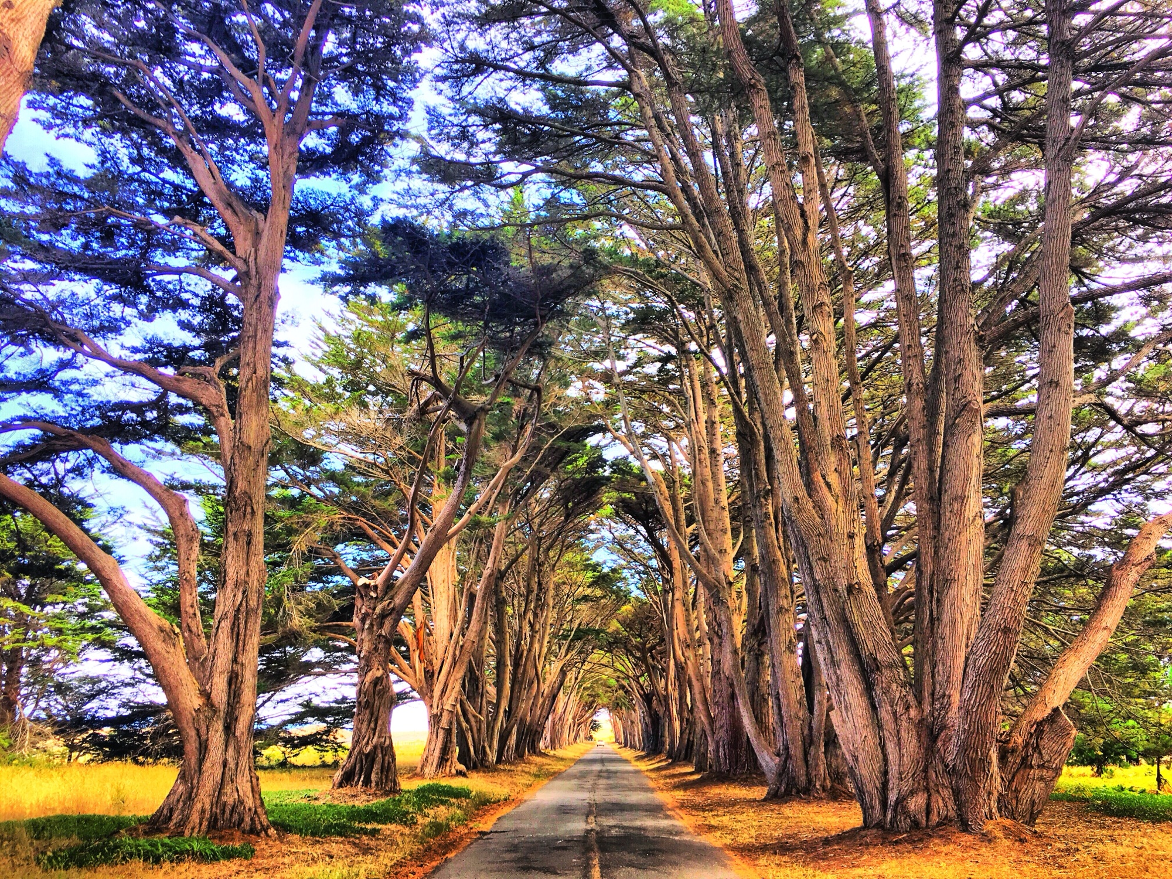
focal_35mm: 29
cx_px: 586
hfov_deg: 61.7
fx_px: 982
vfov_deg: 48.2
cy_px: 440
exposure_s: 1/184
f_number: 2.2
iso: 25
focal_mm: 4.15
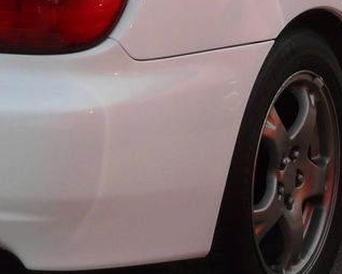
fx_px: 2107
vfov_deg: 7.4
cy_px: -74
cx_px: 77
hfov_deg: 9.3
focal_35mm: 208
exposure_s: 1/400
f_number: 5.6
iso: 100
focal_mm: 8.8
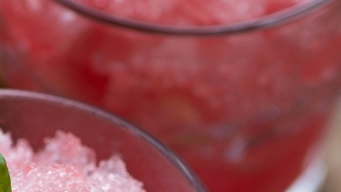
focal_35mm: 410
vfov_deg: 3.0
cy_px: 306
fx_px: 3707
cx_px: 17
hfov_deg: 5.3
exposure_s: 1/125
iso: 100
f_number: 4
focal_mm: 105
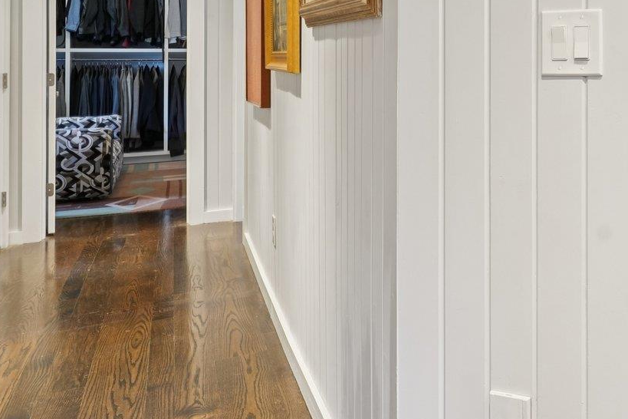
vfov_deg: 32.6
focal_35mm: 40
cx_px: 640
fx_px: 698
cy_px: 89
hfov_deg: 41.5
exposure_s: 1/6
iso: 400
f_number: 8
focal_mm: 16
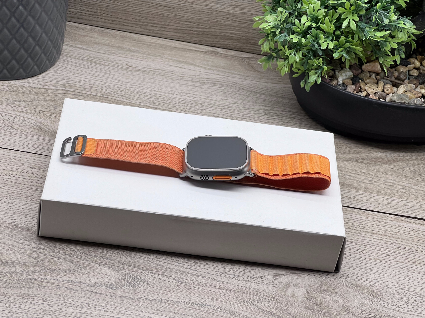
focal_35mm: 77
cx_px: 212
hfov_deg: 25.3
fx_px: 945
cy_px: 159
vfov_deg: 19.1
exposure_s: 1/100
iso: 50
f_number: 2.8
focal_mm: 9
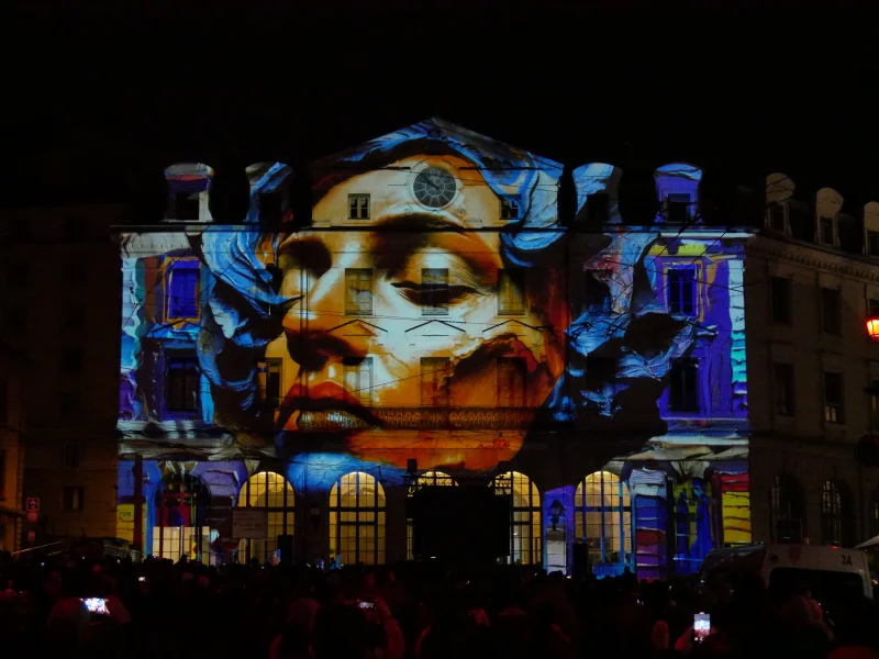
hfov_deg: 26.3
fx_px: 1879
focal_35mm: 74
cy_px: 330
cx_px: 440
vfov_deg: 19.9
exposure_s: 1/80
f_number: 4.6
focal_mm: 37
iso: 6400
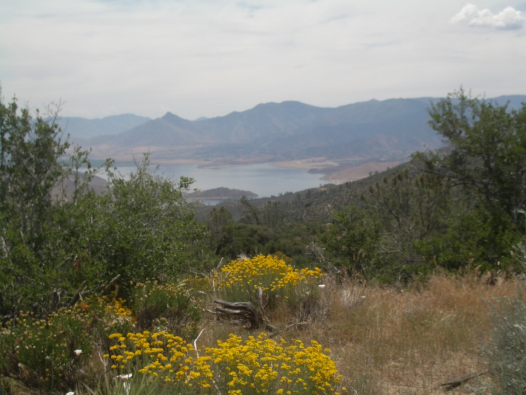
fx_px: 745
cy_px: 198
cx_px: 263
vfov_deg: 29.7
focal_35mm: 49
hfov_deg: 38.9
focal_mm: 8.2
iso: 80
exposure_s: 1/640
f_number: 5
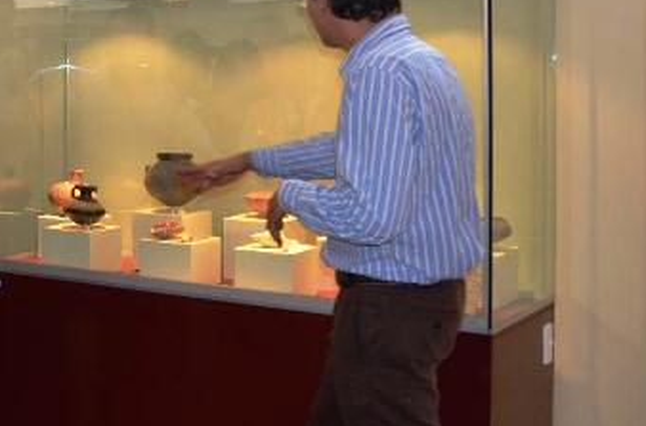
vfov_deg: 20.8
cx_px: -94
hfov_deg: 28.2
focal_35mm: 64
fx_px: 1145
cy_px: 85
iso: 560
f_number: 3.5
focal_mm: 18
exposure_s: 1/60
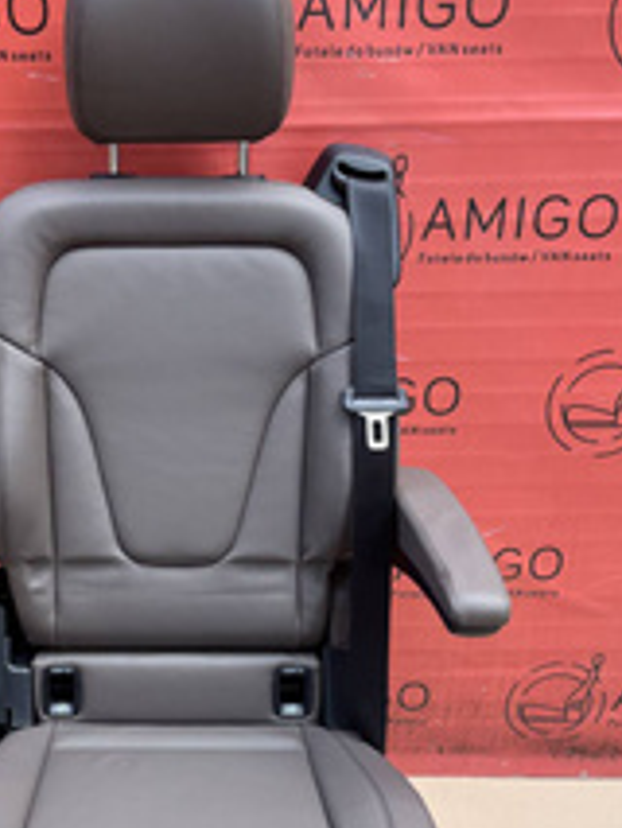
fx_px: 1053
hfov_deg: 32.4
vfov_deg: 42.5
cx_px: 167
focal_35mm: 44
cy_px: 533
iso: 40
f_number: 1.6
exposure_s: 1/290
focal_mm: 5.1
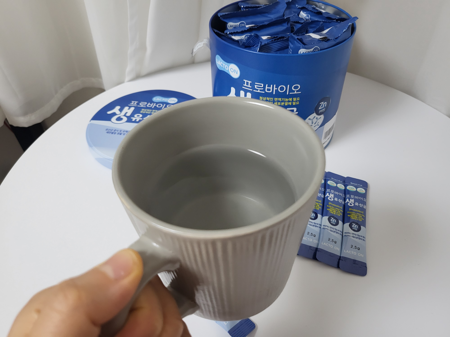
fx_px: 338
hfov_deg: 67.3
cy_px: 168
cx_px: 225
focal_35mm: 26
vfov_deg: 53.1
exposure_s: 1/60
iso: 160
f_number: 1.8
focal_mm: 4.25
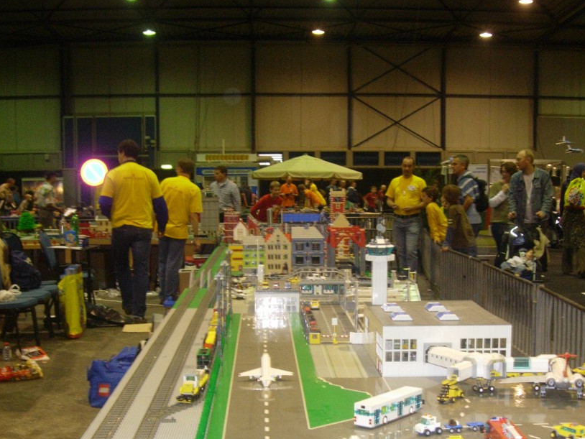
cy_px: 316
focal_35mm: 56
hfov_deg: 34.3
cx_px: 312
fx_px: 947
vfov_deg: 25.9
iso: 200
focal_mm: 7.8
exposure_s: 1/26.9
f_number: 2.8
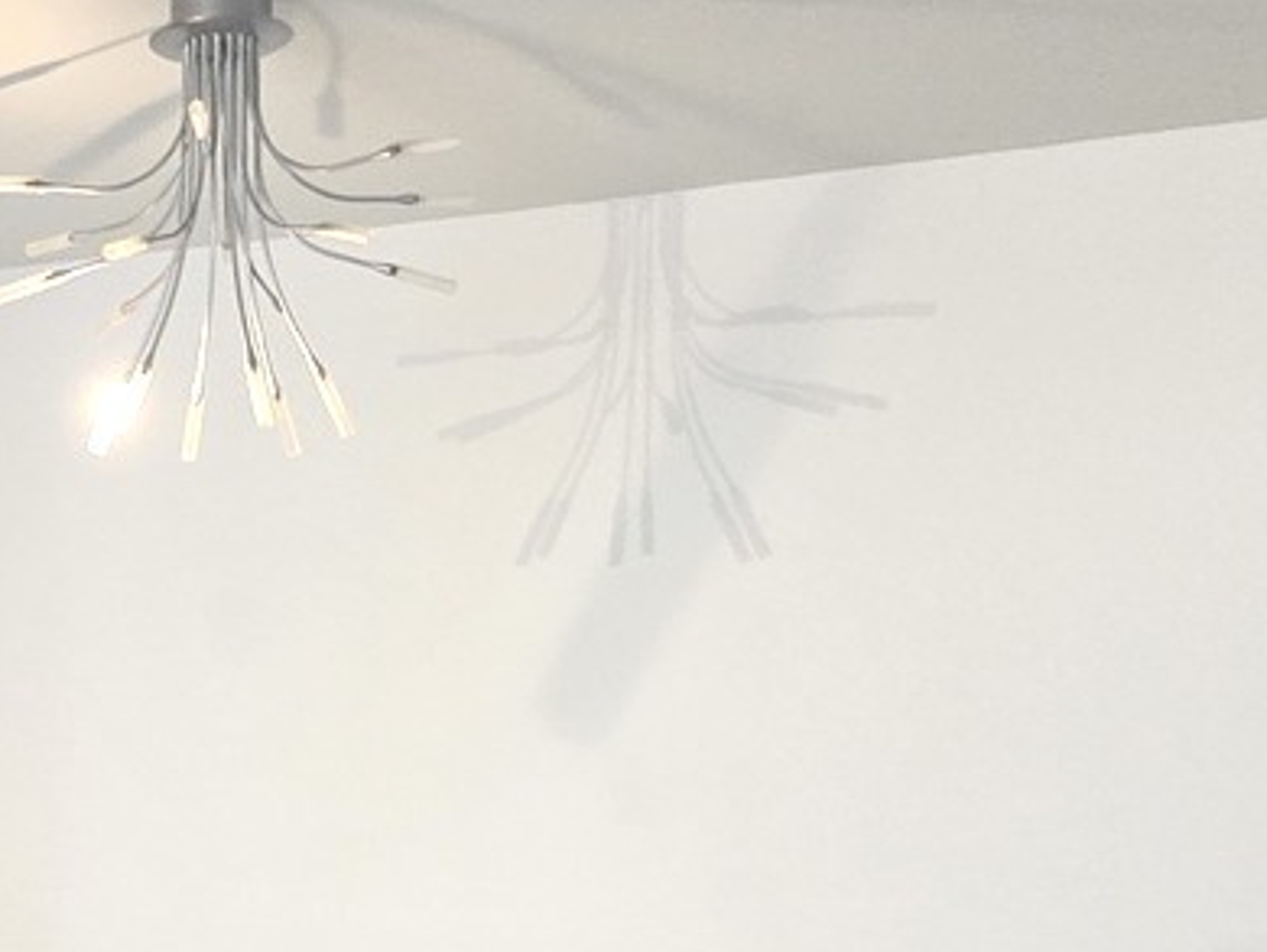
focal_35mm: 48
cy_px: 838
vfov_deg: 29.2
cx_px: -81
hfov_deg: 34.8
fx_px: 1758
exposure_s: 1/60
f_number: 2.2
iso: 250
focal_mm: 2.2
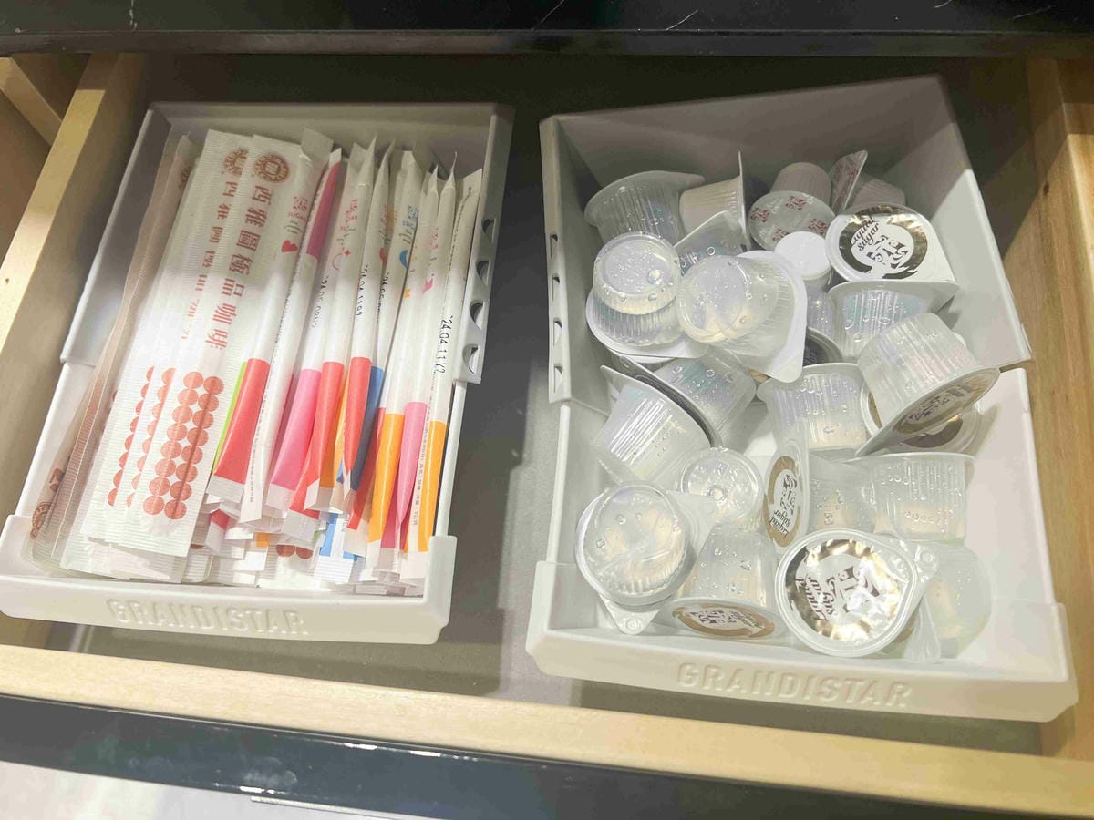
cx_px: 547
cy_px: 410
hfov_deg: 67.3
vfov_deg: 53.1
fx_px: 822
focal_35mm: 26
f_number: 1.5
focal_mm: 5.7
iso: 80
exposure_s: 1/120
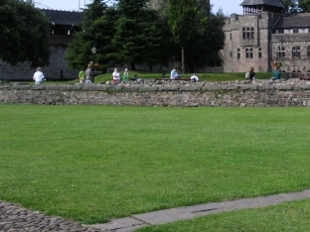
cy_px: 19
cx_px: 263
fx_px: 654
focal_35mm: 73
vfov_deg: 19.8
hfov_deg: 26.0
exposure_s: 1/350
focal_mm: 7.8
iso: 100
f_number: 5.6
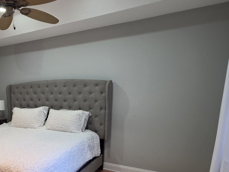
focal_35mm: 29
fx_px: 192
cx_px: 30
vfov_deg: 46.7
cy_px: 127
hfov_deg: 54.9
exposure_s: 1/60
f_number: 1.9
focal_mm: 2.2
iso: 200
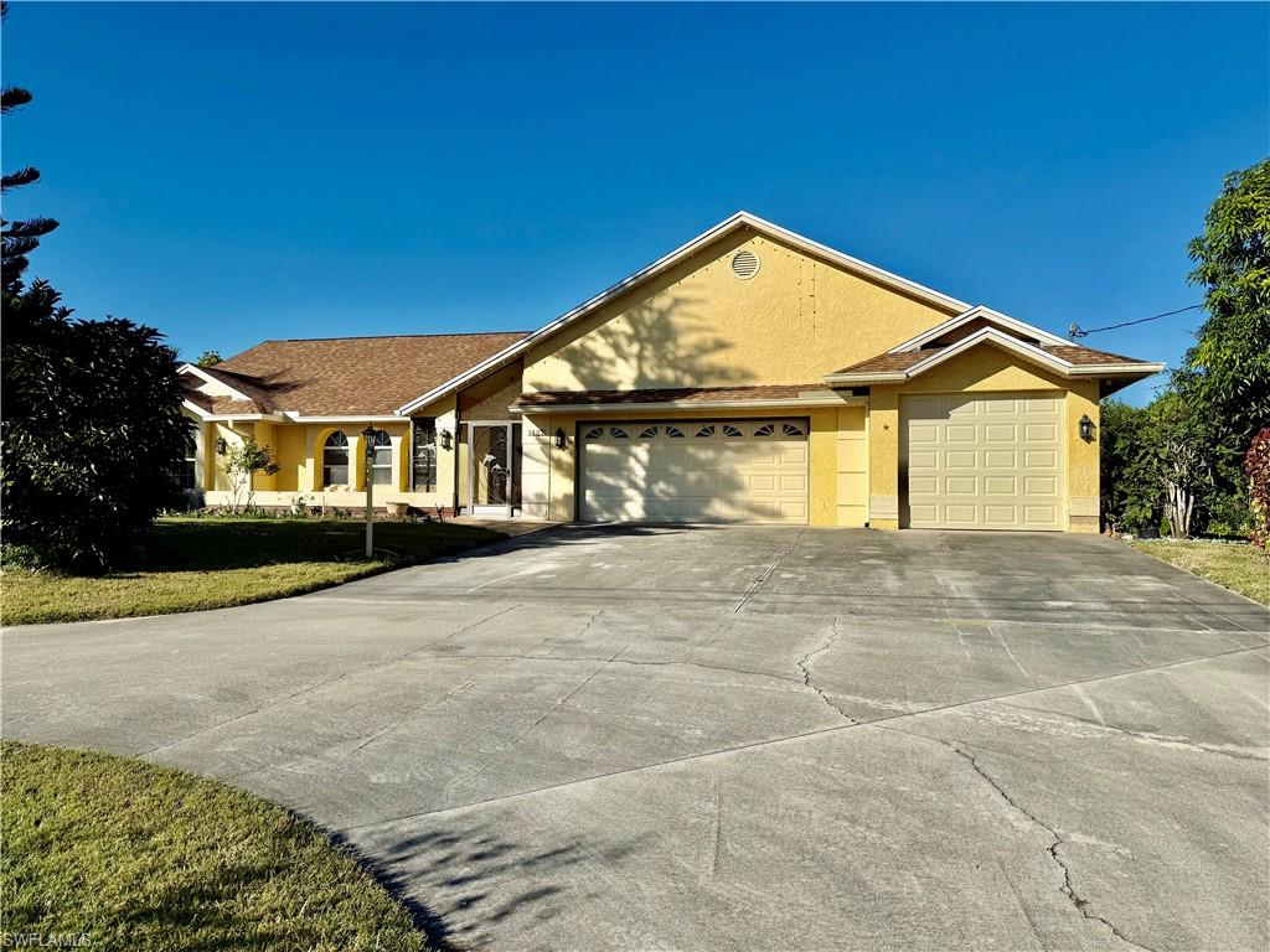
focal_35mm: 24
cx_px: 635
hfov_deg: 71.6
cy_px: 476
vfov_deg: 56.8
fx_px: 881
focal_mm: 6.76
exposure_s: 1/8130
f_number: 1.78
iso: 80
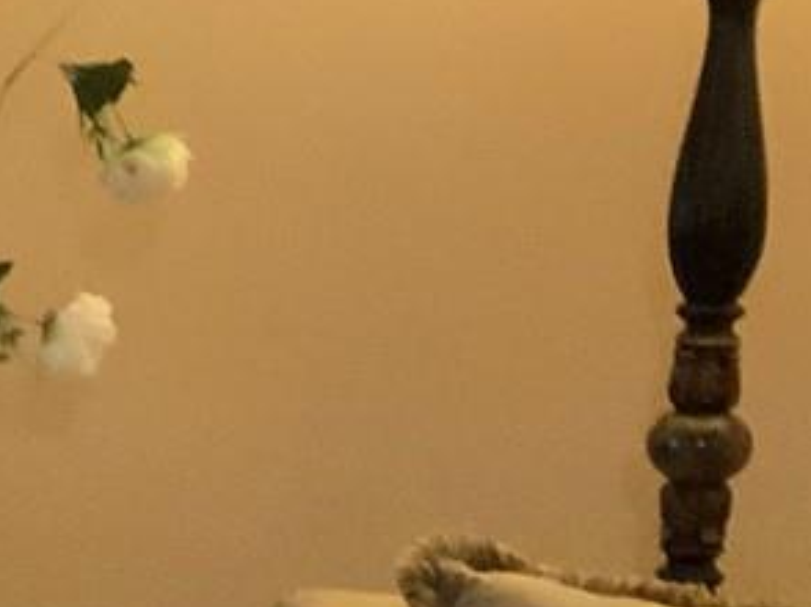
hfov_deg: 10.7
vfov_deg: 9.3
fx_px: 3699
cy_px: 579
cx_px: -1112
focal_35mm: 158
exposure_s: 1/24
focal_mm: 3
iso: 500
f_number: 1.8
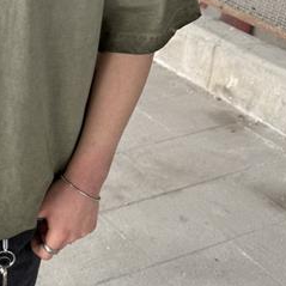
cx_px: -48
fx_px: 664
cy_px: 153
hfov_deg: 22.6
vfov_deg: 24.3
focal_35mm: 71
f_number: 1.78
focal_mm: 6.76
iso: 80
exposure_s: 1/211
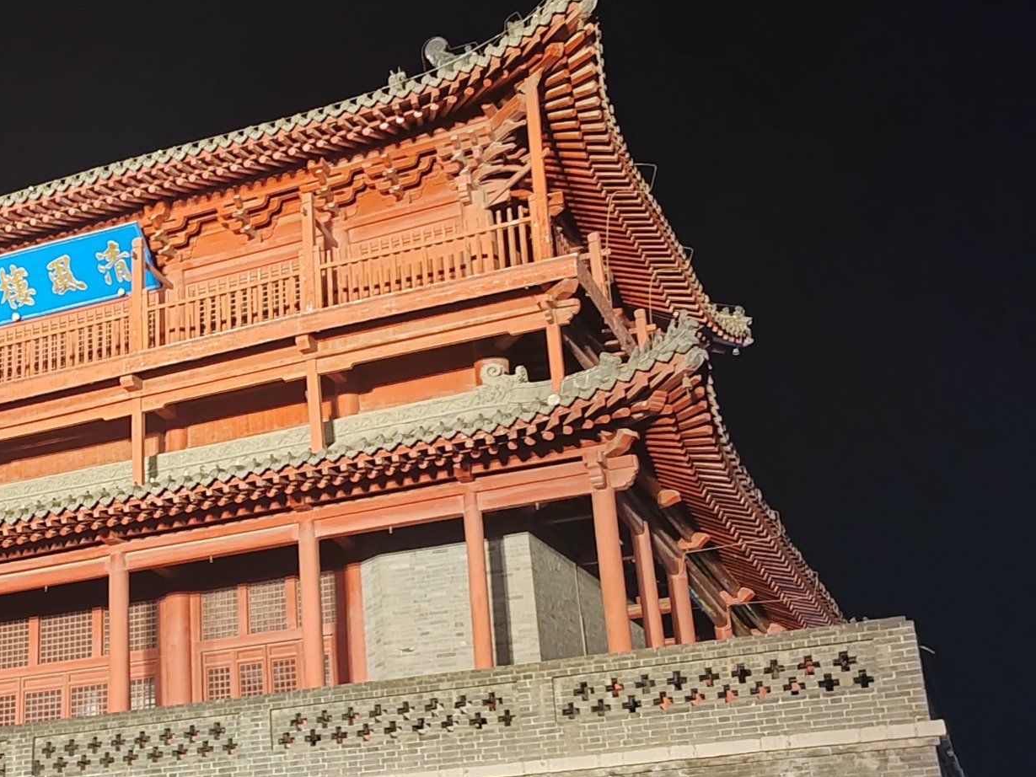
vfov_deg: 24.4
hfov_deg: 30.6
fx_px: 1796
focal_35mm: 60
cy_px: 469
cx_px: 83
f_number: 1.9
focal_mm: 5.52
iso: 500
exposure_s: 1/33
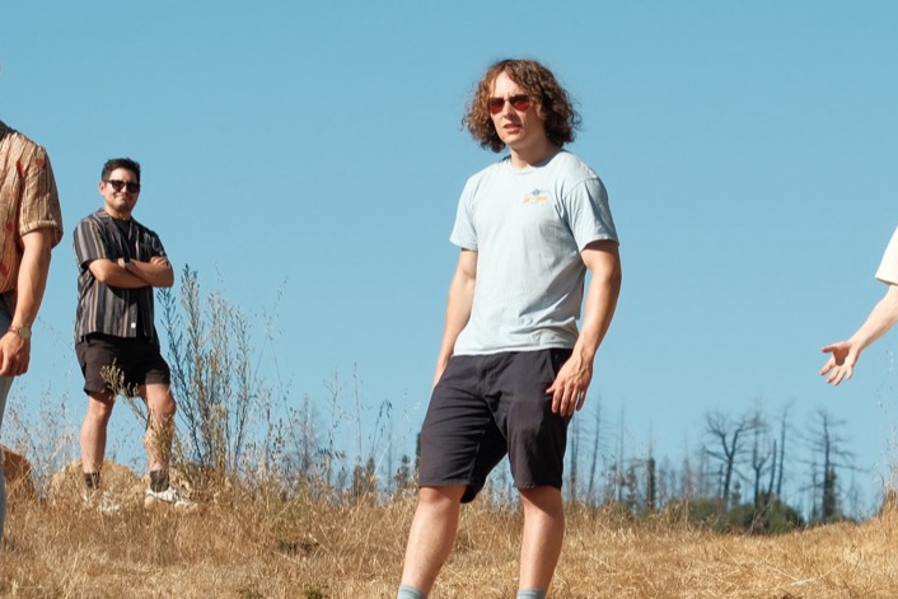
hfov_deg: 10.9
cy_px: 314
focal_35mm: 188
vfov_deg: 7.3
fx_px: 4690
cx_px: 574
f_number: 4
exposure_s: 1/1250
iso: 160
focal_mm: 55
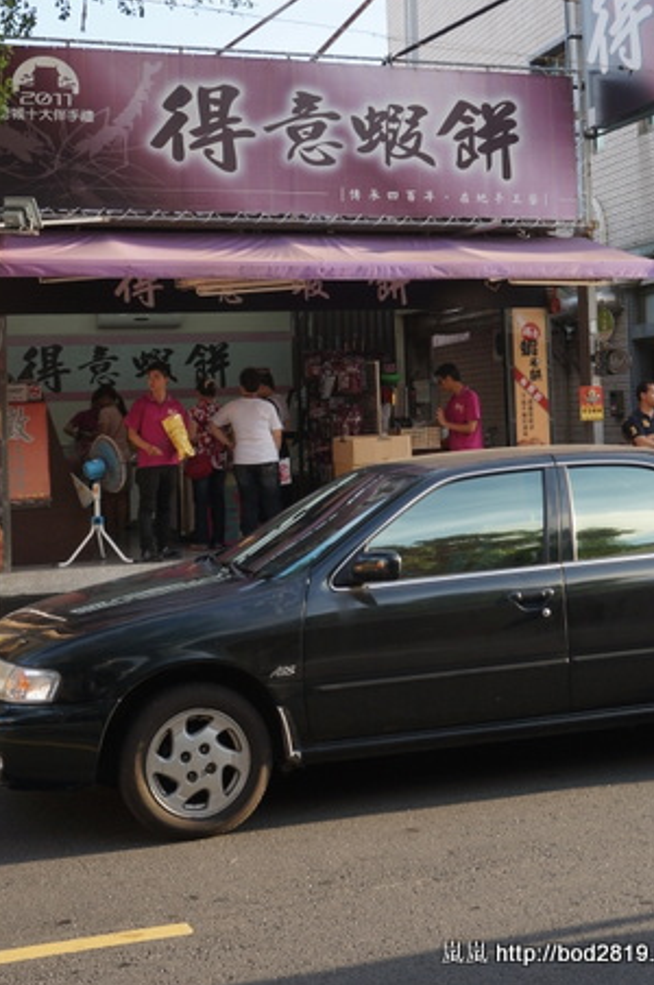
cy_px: 299
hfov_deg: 26.4
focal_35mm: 51
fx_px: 1394
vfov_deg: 38.3
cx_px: 387
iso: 200
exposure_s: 1/100
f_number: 8
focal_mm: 24
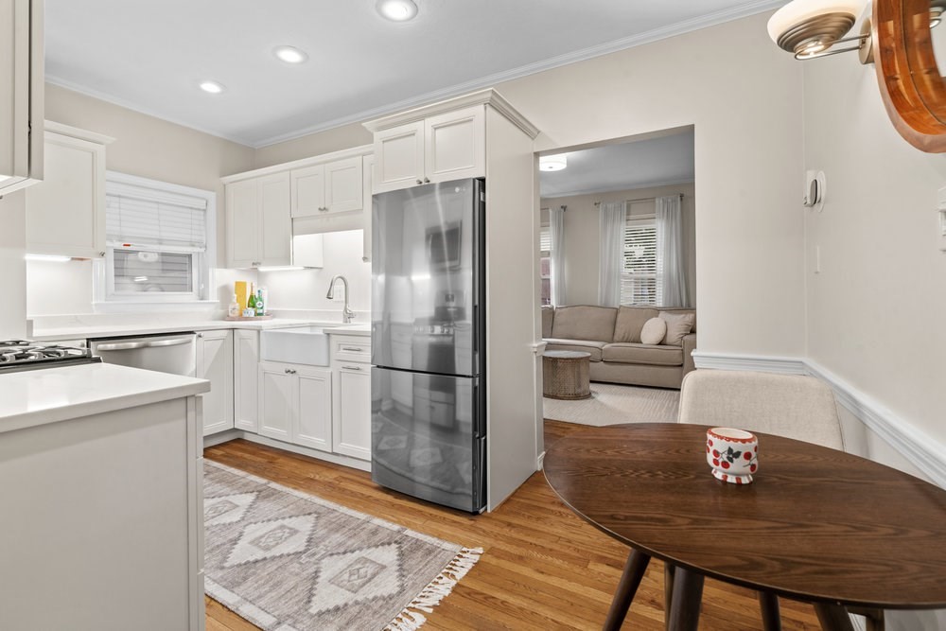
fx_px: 420
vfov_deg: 73.8
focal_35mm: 16
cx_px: 473
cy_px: 316
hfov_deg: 96.7
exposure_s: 1/1.25
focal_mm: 16
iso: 320
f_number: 9
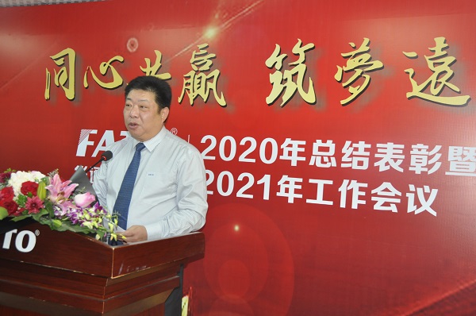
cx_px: 238
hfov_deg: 45.0
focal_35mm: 44
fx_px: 574
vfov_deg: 30.7
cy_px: 158
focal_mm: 29
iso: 800
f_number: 4
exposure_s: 1/60
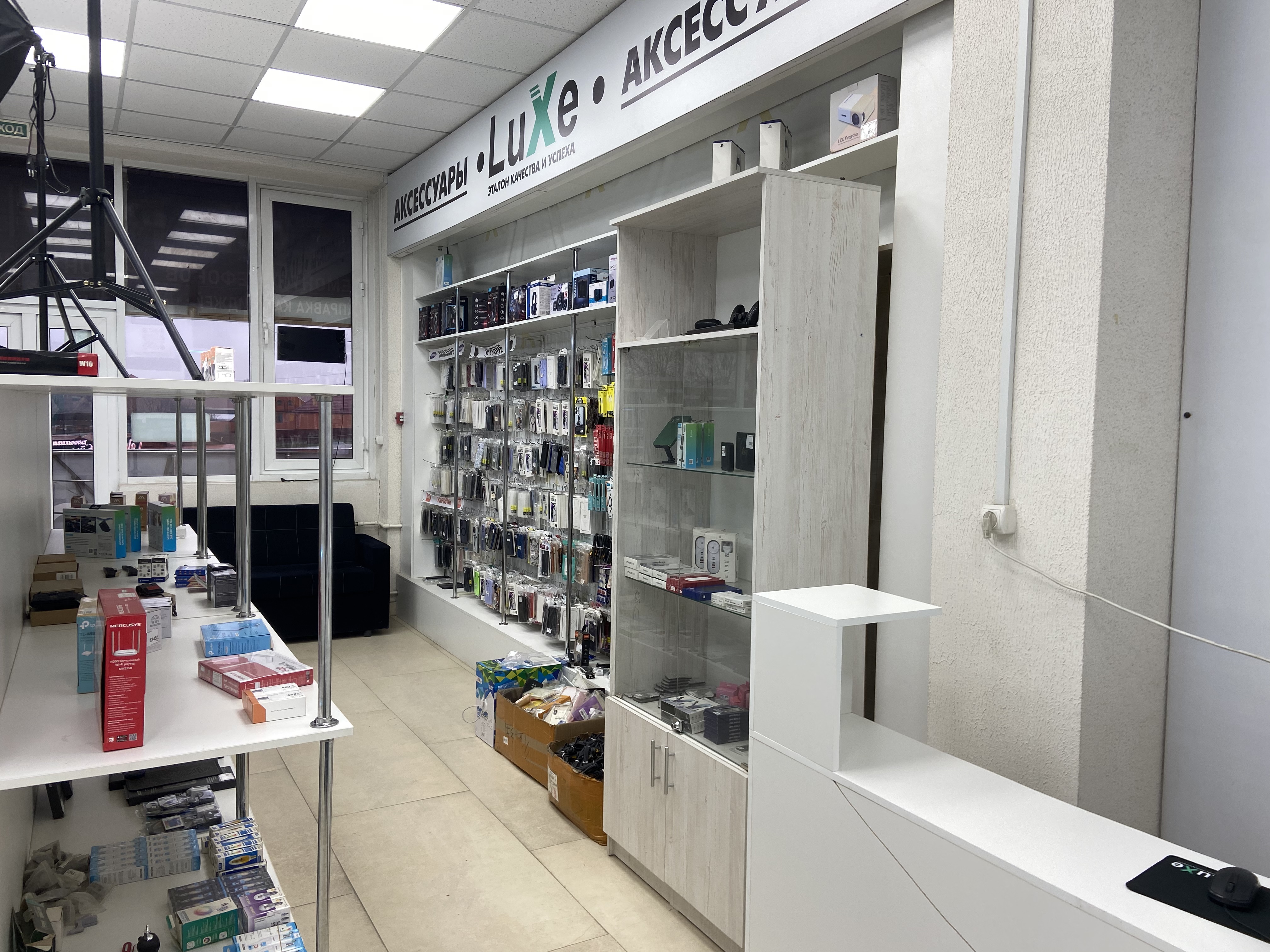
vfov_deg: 53.1
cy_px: 476
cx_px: 635
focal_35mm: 26
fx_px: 954
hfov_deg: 67.3
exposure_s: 1/100
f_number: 1.8
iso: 40
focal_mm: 4.25
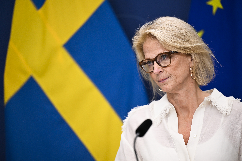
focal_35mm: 200
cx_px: 121
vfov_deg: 6.9
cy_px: 80
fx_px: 1344
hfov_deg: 10.3
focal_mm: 200
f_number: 2.8
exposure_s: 1/200
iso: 640
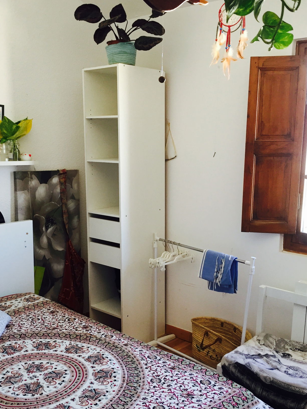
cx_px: 140
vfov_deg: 49.0
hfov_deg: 37.7
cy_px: 216
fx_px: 449
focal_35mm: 38
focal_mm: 4.15
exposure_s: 1/33
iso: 64
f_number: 2.2
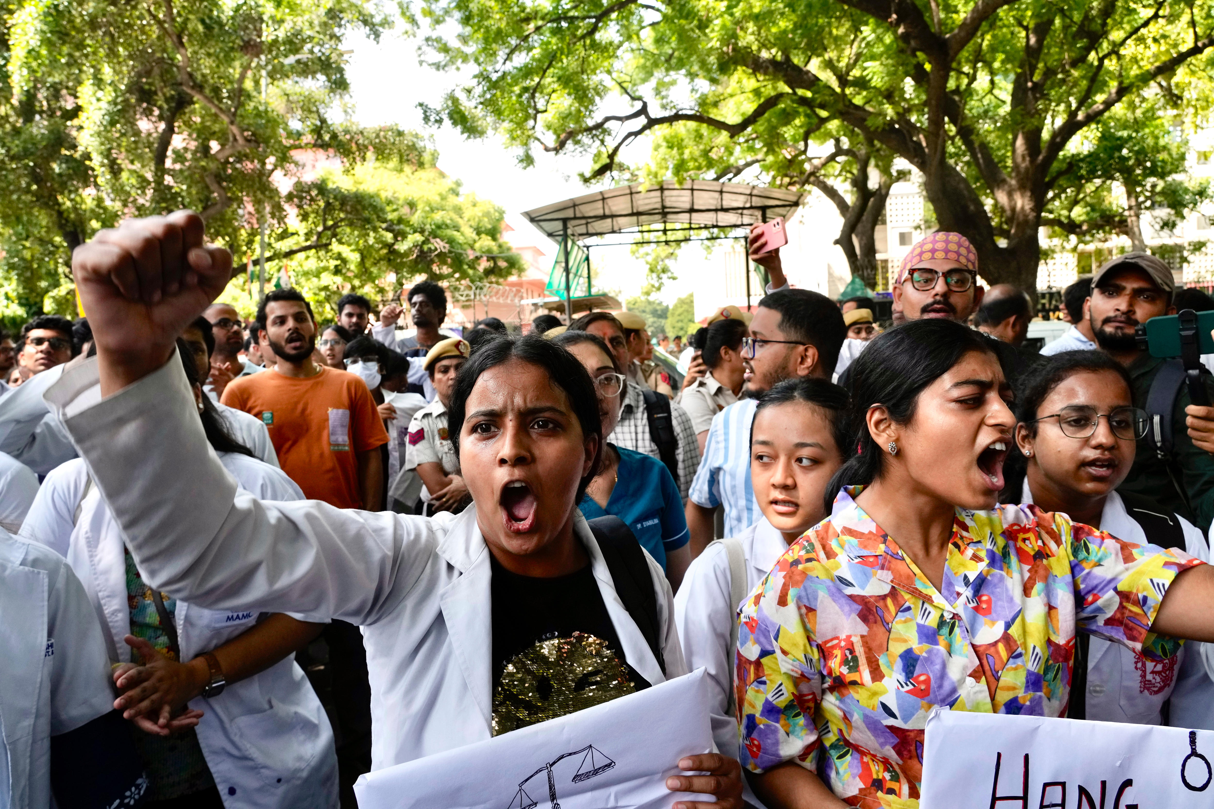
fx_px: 809
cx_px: 607
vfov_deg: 53.1
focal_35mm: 24
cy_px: 404
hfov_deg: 73.7
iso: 1000
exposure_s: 1/400
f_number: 8
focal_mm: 24
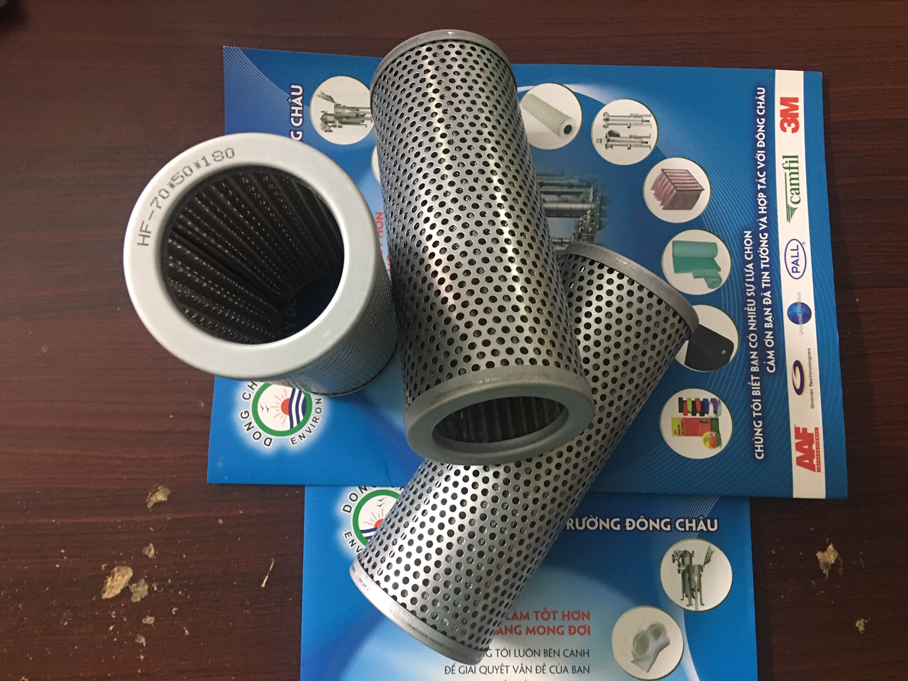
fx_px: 761
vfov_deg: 48.2
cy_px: 340
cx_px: 454
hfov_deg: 61.7
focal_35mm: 29
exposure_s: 1/10
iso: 100
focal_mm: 4.15
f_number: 2.2
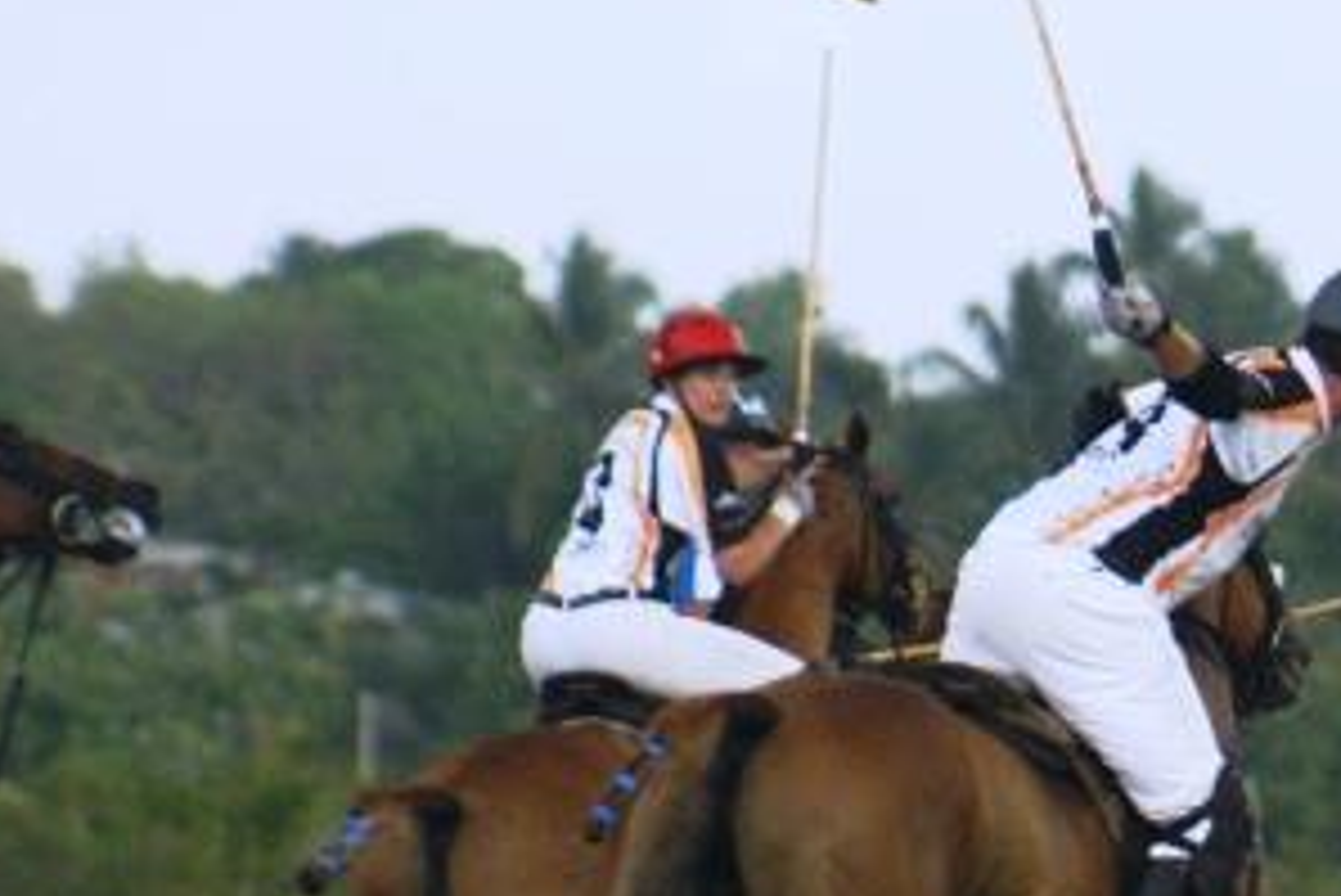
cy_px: 1051
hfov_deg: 2.2
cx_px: 1426
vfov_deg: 1.5
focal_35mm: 929
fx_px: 34620
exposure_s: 1/500
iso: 160
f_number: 4.5
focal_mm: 180
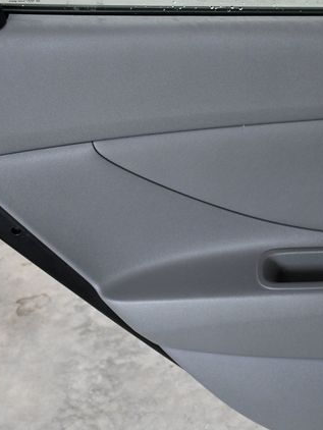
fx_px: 1032
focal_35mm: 83
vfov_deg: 23.5
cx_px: 302
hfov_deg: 17.5
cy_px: 215
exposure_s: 1/320
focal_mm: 38
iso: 2500
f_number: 9
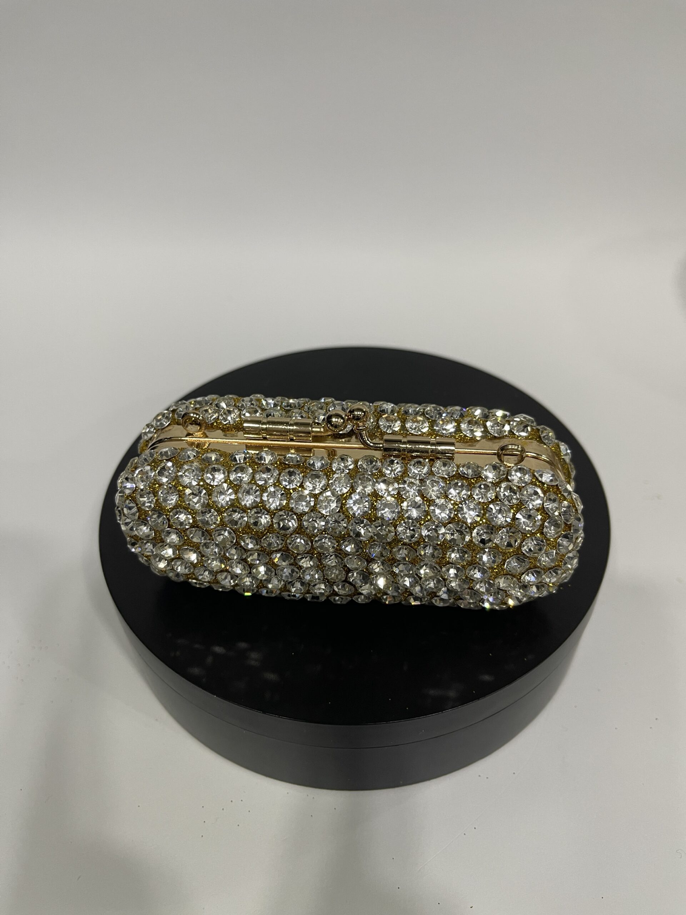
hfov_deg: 54.9
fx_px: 661
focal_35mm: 25
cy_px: 458
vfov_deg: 69.4
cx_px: 343
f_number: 1.6
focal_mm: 5.1
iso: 100
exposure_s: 1/50
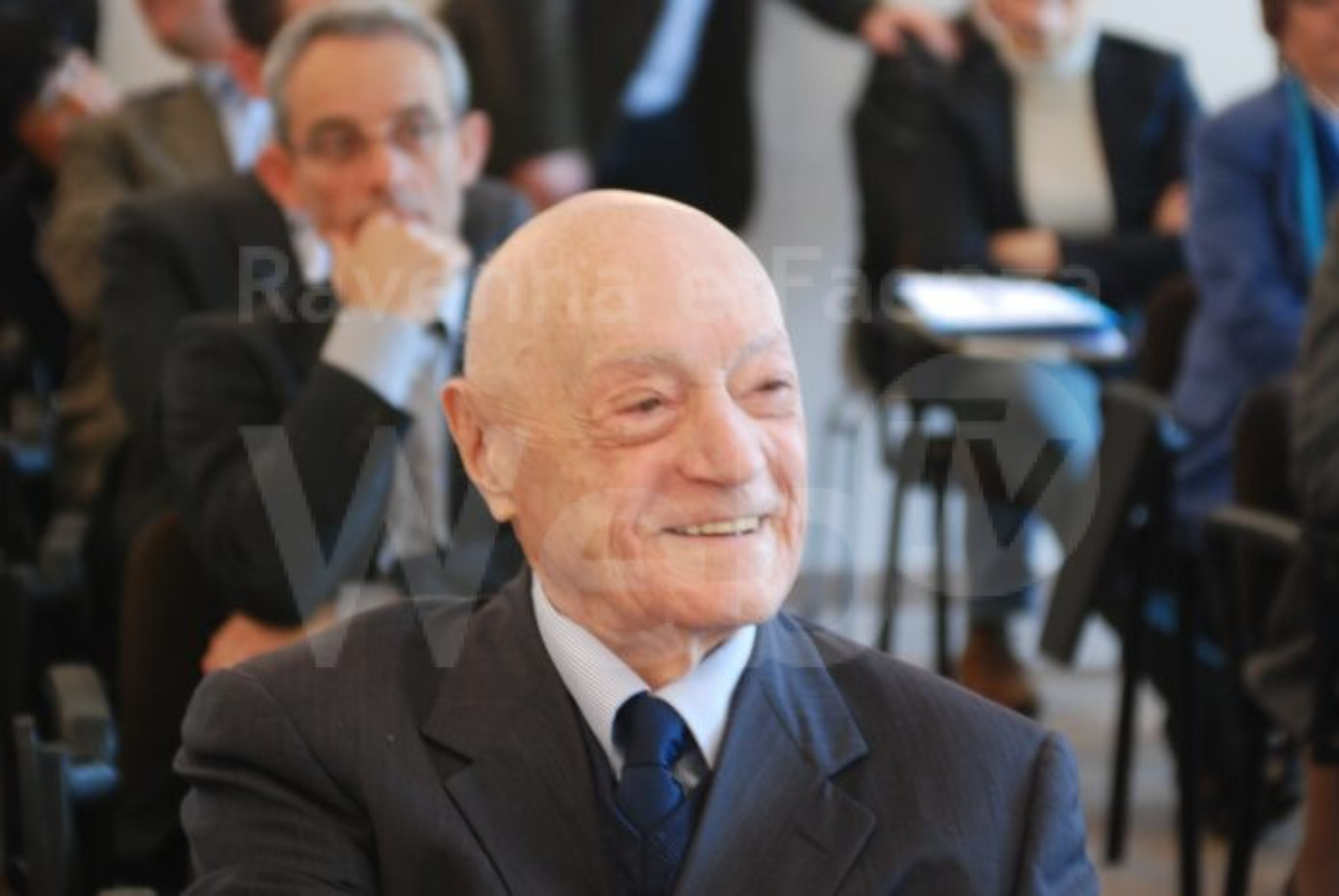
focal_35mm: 128
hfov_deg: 16.1
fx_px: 4748
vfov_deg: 10.8
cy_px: 448
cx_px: 670
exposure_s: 1/10
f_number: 5
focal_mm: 85
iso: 640
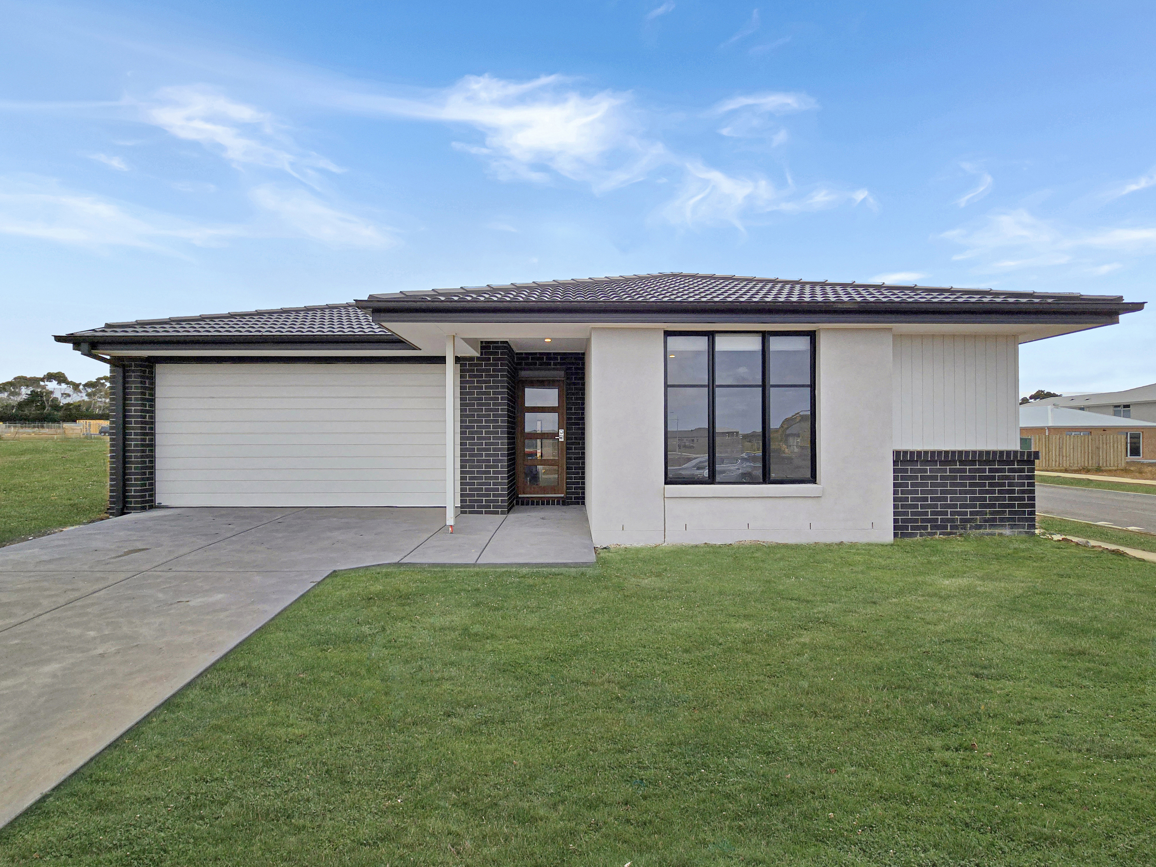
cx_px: 578
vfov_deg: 89.9
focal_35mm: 13
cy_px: 434
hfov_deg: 106.2
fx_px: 434
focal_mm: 2.2
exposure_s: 1/5034
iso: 50
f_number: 2.2
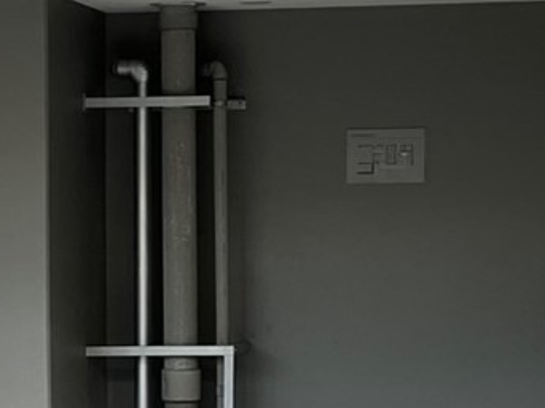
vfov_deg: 10.0
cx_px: 86
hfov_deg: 13.4
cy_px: 484
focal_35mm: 146
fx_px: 2297
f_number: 1.6
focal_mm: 5.1
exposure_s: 1/149
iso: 40
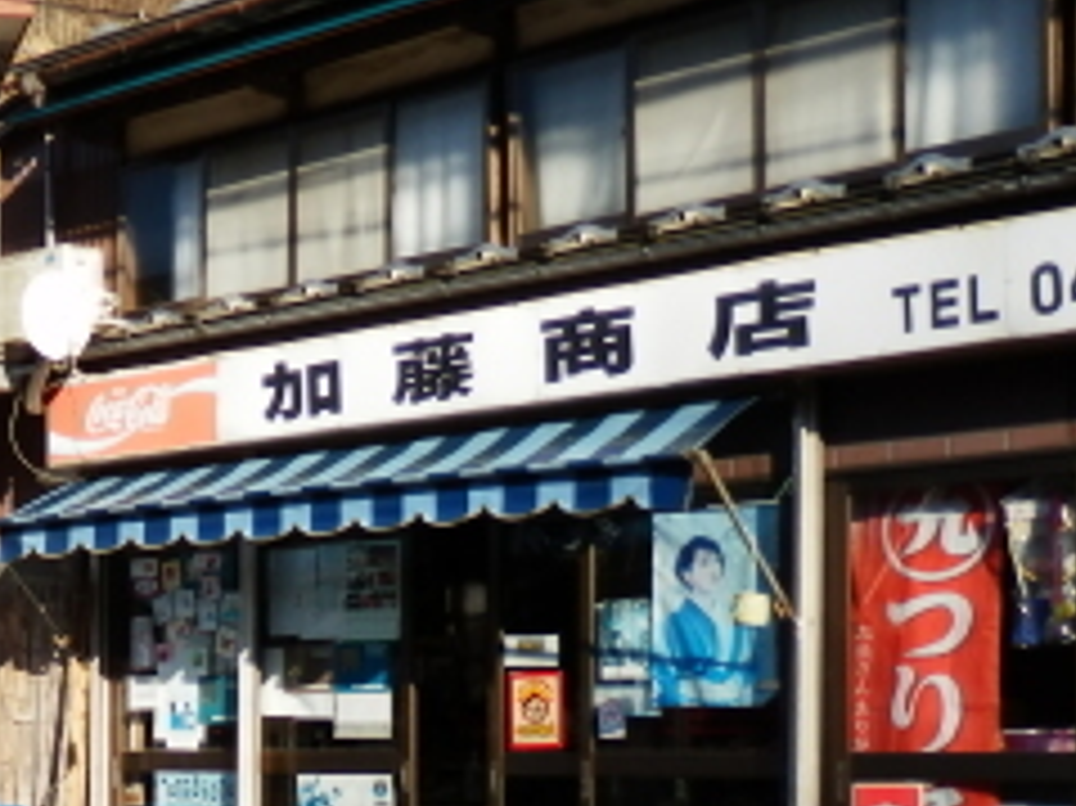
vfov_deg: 18.8
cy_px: 738
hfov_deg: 23.5
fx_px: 2392
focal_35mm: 77
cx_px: -153
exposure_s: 1/640
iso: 80
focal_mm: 4.5
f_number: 3
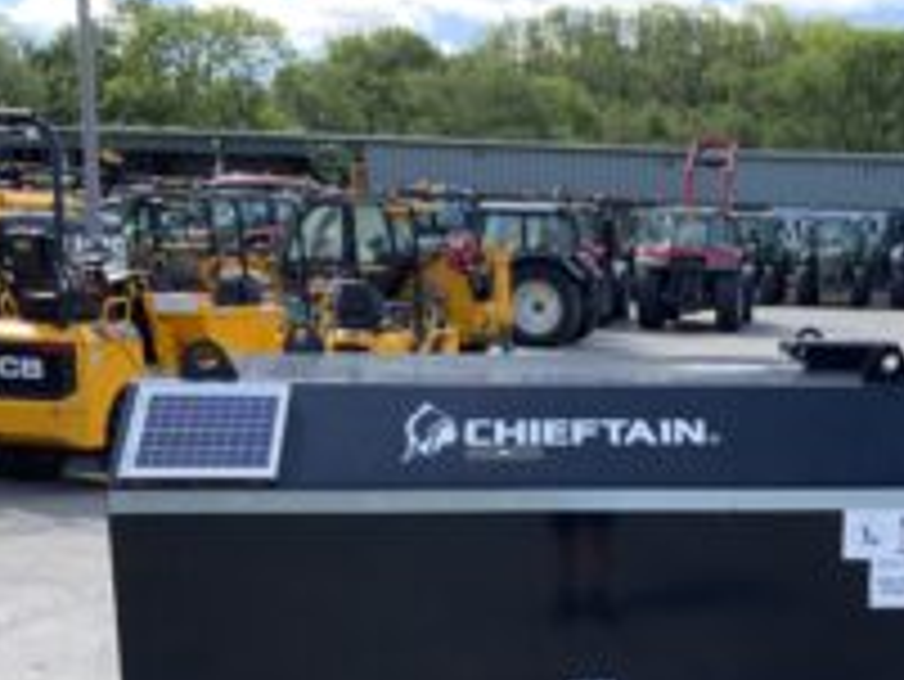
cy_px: 540
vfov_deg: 27.5
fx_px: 1359
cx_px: 720
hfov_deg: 35.6
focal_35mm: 52
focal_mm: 3
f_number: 1.8
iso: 16
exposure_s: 1/403
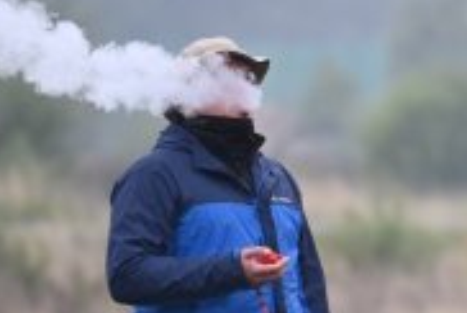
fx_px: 14202
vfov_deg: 1.3
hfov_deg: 1.9
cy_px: 334
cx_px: 494
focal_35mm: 1093
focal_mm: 400
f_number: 6.3
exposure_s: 1/400
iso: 1250
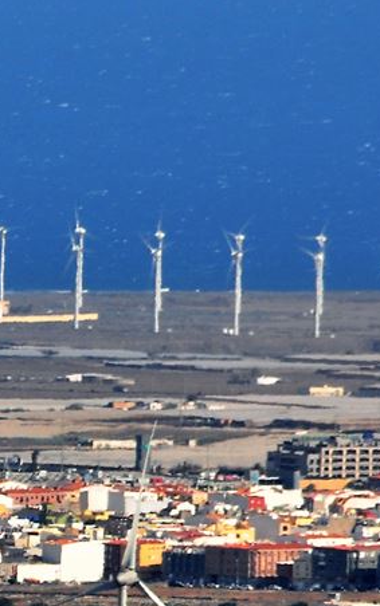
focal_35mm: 1098
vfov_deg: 1.9
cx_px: -443
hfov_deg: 1.2
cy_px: 526
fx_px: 18171
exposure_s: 1/200
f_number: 10
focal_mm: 200
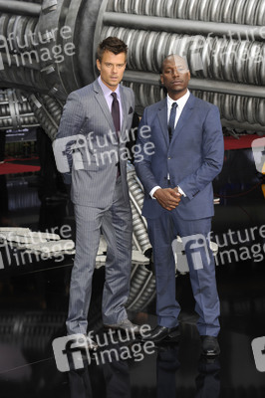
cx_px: 132
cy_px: 199
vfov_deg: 22.6
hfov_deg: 15.2
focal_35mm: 90
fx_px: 995
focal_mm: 90
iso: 400
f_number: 6.3
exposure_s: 1/200
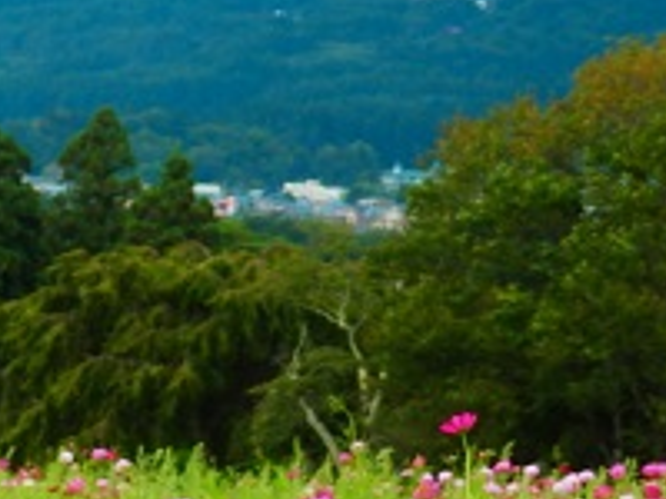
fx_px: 7657
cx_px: -536
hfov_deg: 4.9
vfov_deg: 3.7
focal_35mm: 398
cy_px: 522
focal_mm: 19
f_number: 5
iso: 80
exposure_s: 1/160
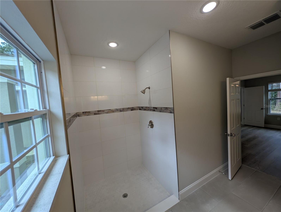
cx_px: 140
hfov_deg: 110.5
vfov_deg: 94.6
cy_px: 106
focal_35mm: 12
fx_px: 98
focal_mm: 2.23
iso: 31
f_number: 1.95
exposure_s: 1/147
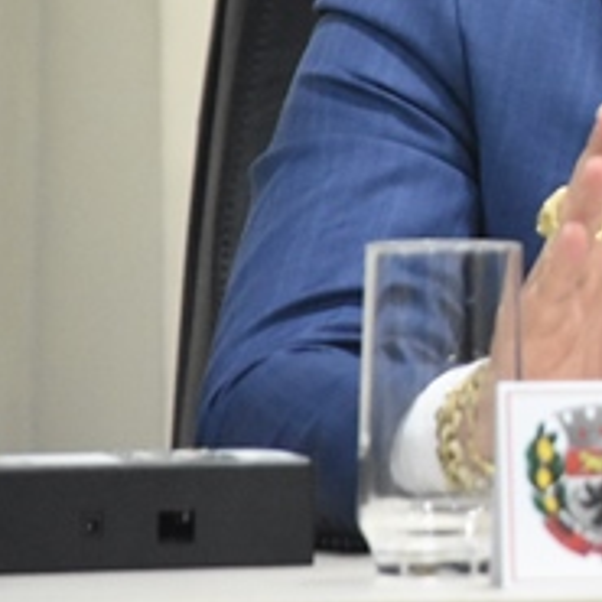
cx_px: 950
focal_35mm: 796
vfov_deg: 2.2
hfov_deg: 2.2
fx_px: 15662
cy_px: 10
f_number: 5
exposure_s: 1/80
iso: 5000
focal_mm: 180
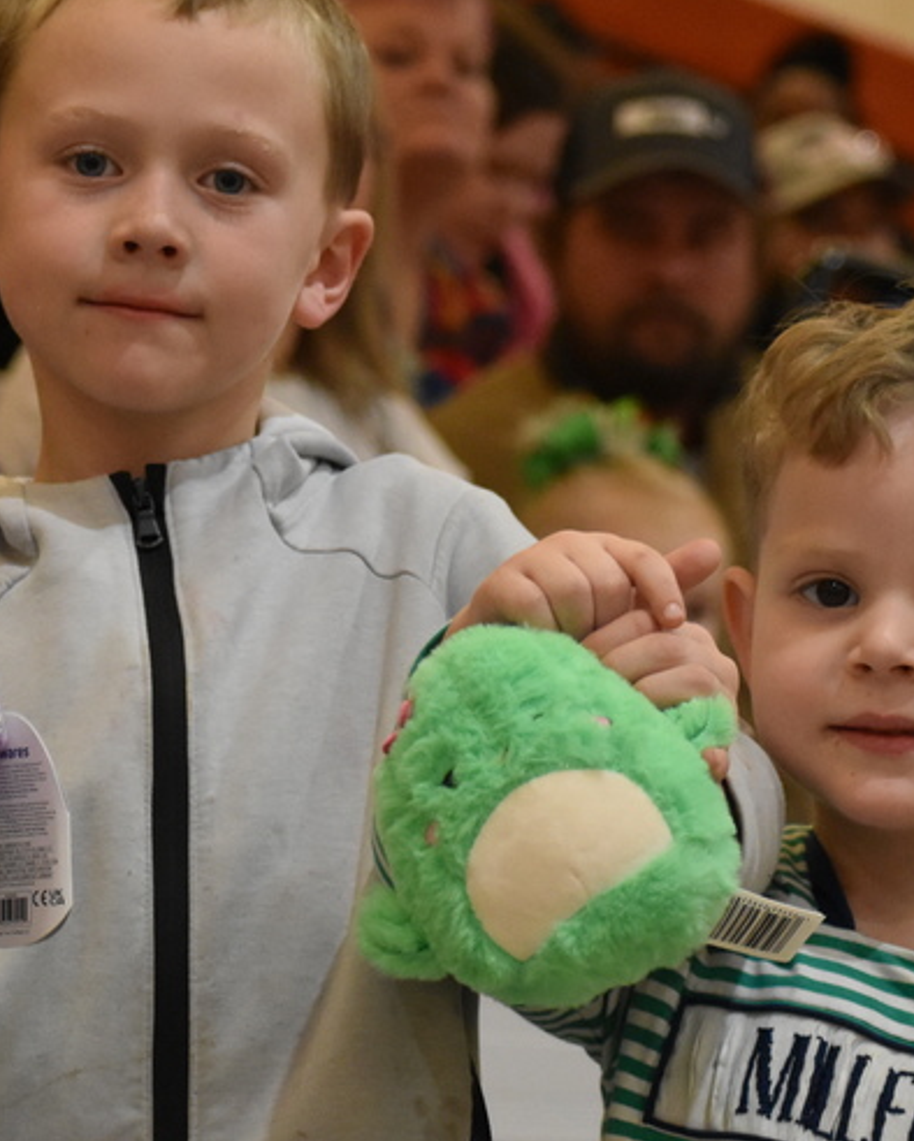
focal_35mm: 205
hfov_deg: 7.5
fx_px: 6927
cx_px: 513
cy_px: 597
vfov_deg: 9.4
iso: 3200
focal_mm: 70
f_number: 4.5
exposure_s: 1/320
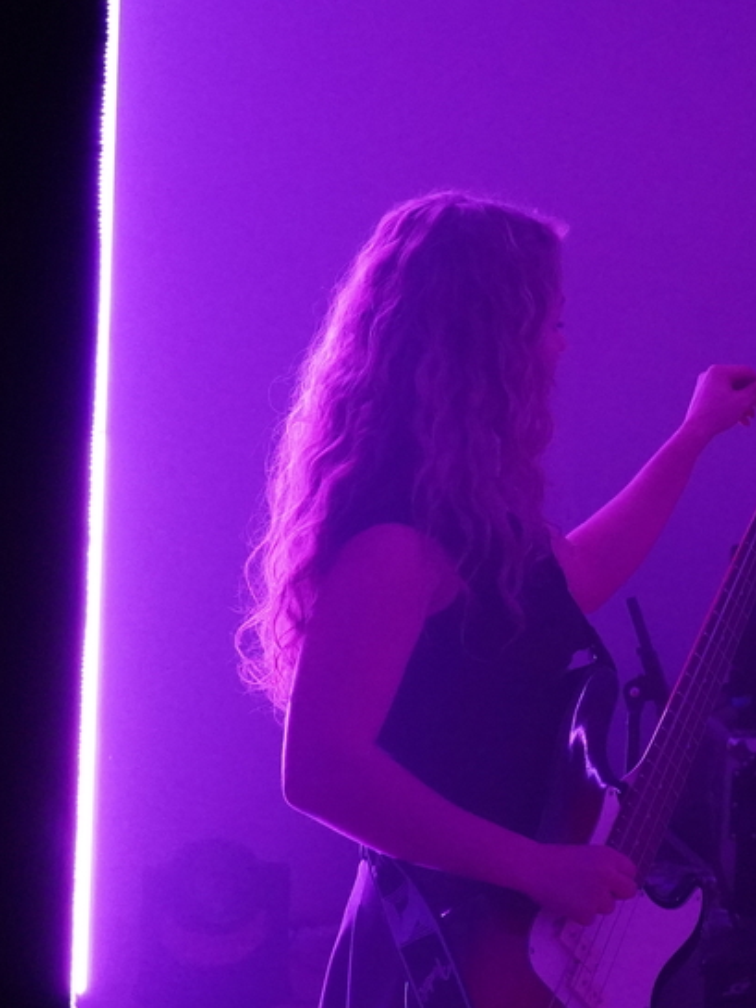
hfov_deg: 18.2
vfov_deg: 24.4
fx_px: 2329
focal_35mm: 80
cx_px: 640
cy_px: 507
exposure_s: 1/160
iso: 10000
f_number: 4.5
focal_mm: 37
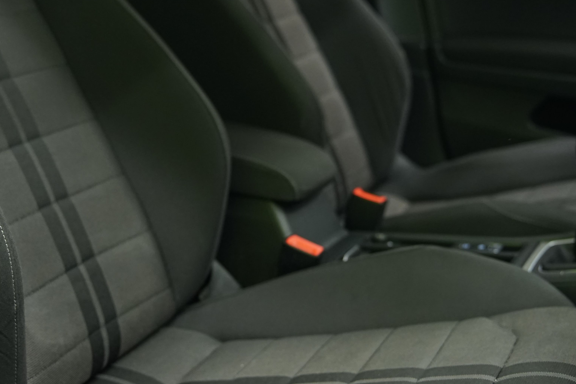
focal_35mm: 68
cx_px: 233
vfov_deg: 20.0
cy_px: 147
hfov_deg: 29.6
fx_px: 1088
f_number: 2.8
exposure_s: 1/40
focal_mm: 35
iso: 1250
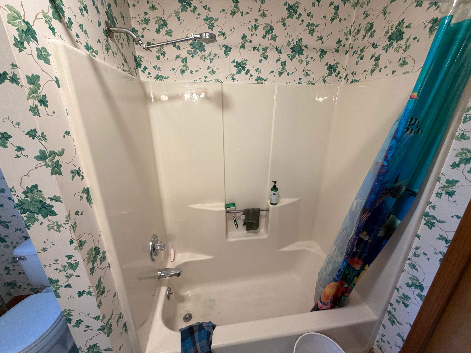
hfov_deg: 102.1
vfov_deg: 85.7
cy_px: 176
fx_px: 190
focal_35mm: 14
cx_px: 236
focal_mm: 2.22
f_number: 2.2
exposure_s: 1/60
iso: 200
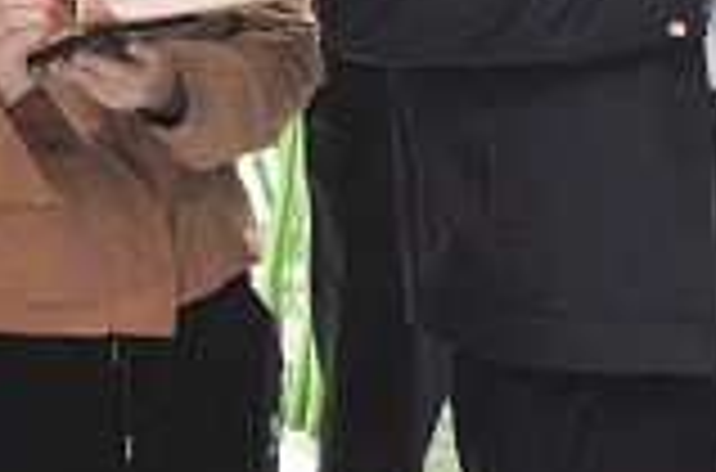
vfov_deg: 10.0
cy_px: 151
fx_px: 2697
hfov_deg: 14.7
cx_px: 820
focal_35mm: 136
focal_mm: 18
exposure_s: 1/20
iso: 400
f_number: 4.5
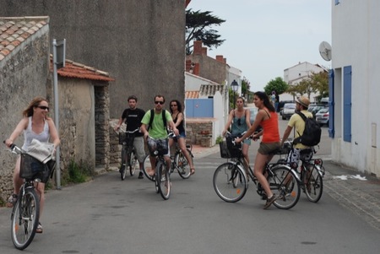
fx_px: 792
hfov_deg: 27.0
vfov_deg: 18.2
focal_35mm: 75
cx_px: 190
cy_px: 127
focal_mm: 50
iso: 100
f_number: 6.3
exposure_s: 1/160
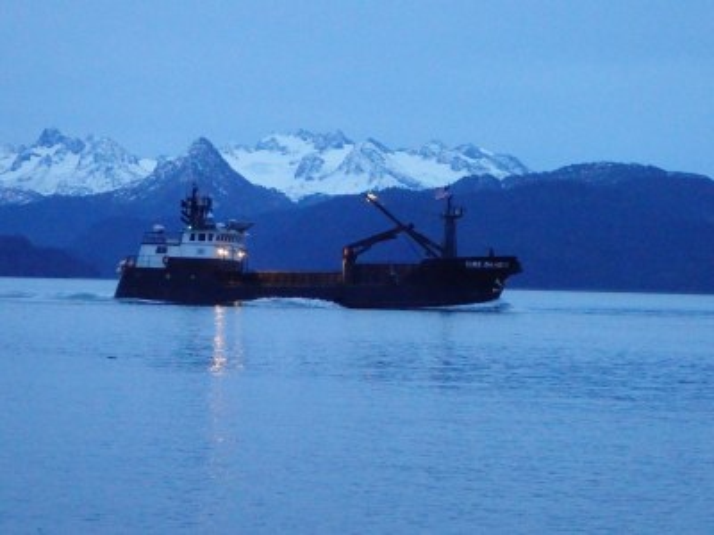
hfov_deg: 14.1
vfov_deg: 10.6
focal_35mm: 140
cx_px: 357
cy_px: 268
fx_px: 2888
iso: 3200
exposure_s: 1/60
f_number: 5.9
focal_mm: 25
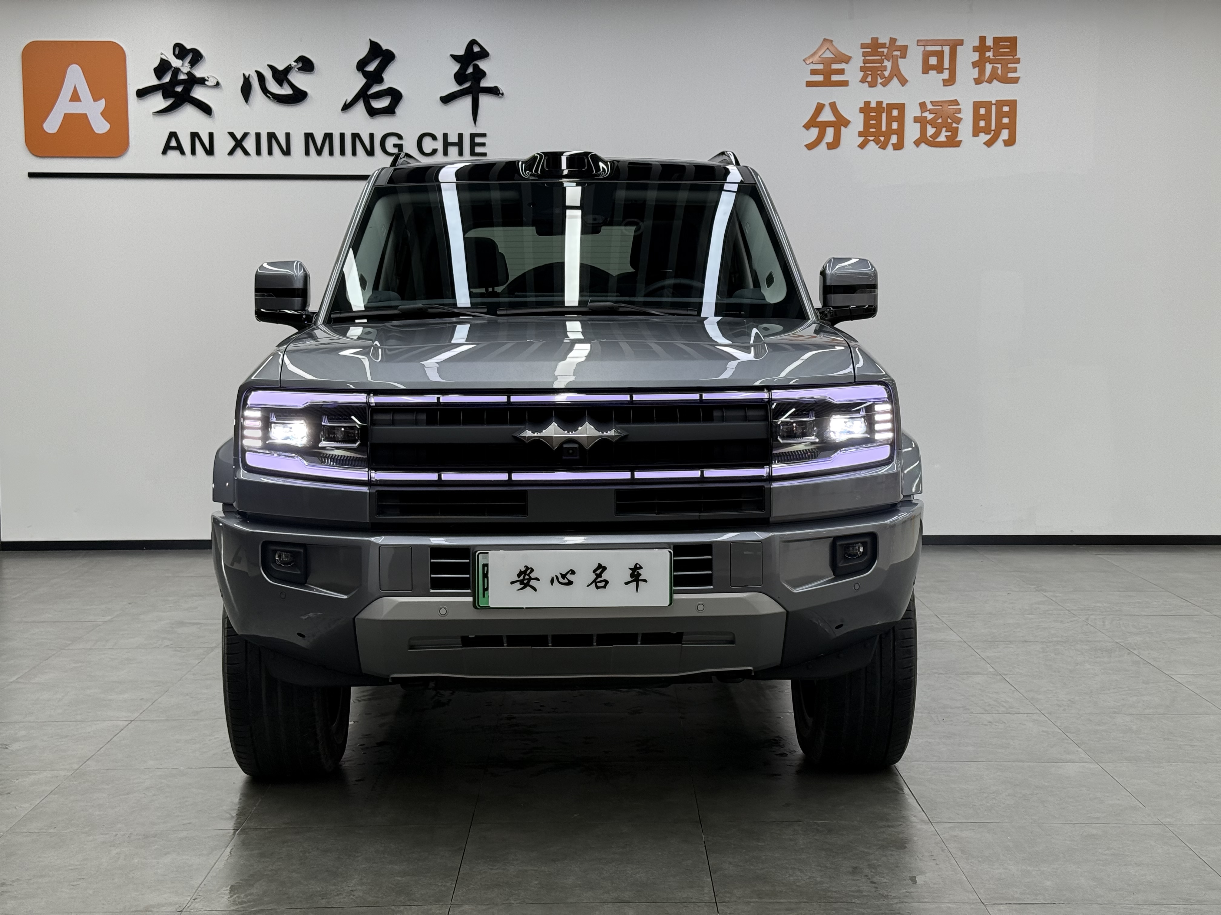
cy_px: 458
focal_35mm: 48
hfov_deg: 39.7
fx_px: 1693
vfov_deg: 30.3
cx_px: 610
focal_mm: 6.76
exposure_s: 1/152
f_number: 1.78
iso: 100
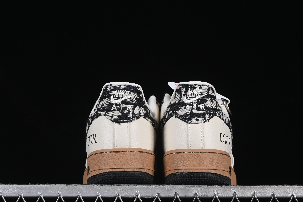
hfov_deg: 23.4
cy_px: 111
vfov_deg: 15.7
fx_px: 732
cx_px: 155
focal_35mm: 87
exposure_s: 1/80
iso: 160
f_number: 8
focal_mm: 50
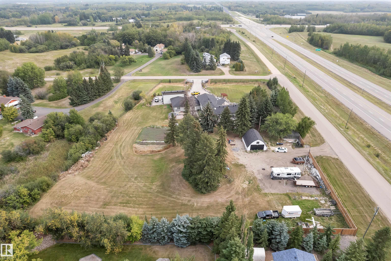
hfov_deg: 78.6
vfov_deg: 57.2
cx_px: 196
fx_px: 239
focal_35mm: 22
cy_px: 130
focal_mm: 8.38
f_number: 2.4
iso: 100
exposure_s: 1/1000
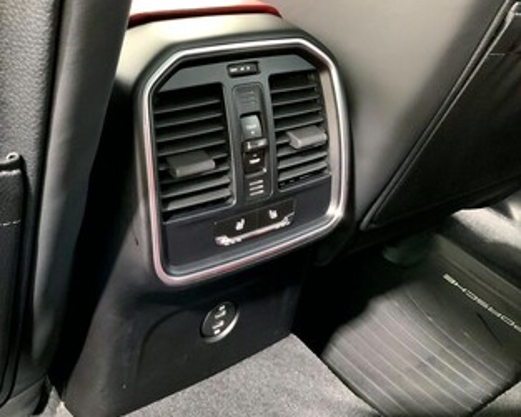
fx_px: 586
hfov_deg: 47.2
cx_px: 173
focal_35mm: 38
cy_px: 173
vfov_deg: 39.0
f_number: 1.8
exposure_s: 1/24
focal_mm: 3
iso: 500
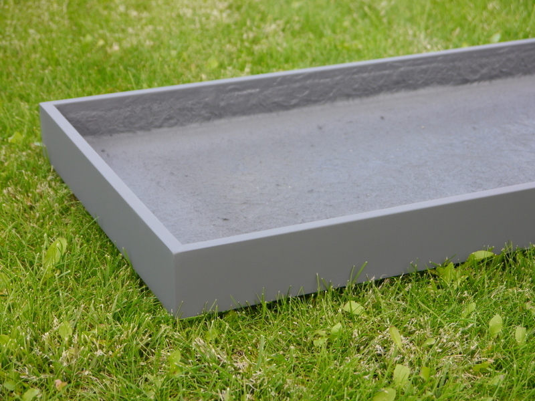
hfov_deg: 23.3
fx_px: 1298
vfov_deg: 17.6
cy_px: 200
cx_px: 268
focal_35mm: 84
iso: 200
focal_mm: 42
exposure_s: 1/80
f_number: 5.6
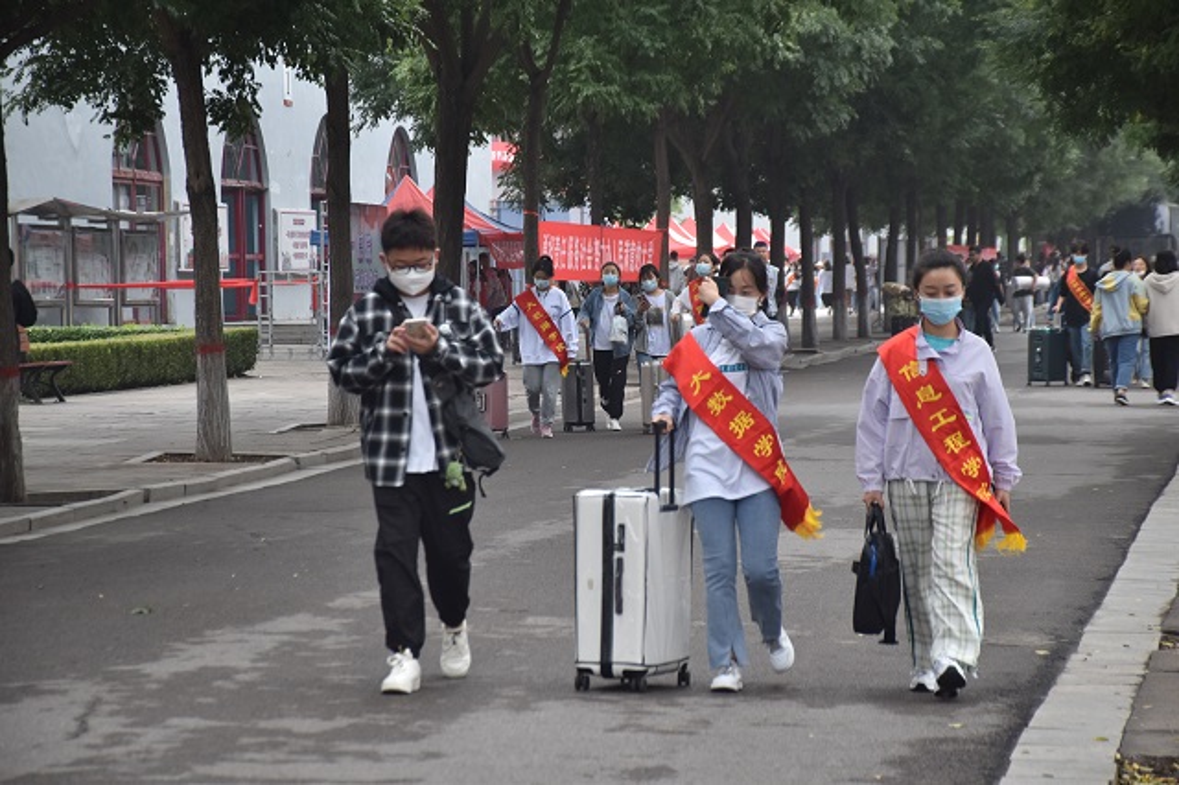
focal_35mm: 150
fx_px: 4910
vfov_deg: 9.1
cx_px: 590
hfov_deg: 13.7
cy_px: 392
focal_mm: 100
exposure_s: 1/100
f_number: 8
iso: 320
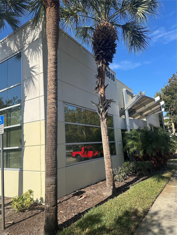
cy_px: 118
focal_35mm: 24
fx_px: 164
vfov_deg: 71.6
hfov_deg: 56.8
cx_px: 88
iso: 80
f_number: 1.78
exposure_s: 1/3472
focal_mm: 6.86
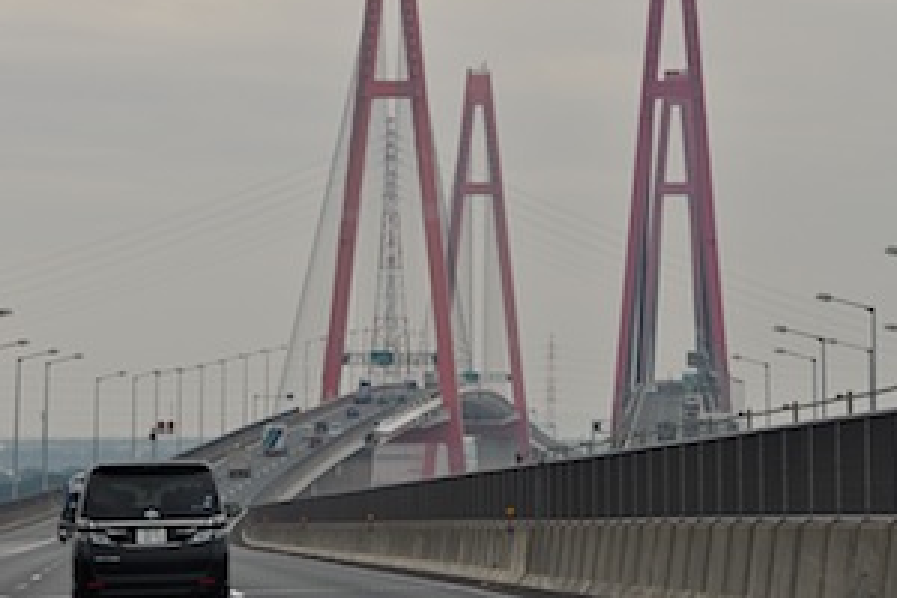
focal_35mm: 221
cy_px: 170
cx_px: 550
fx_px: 5506
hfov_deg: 9.3
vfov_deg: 6.2
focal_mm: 92
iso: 200
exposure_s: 1/400
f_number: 10
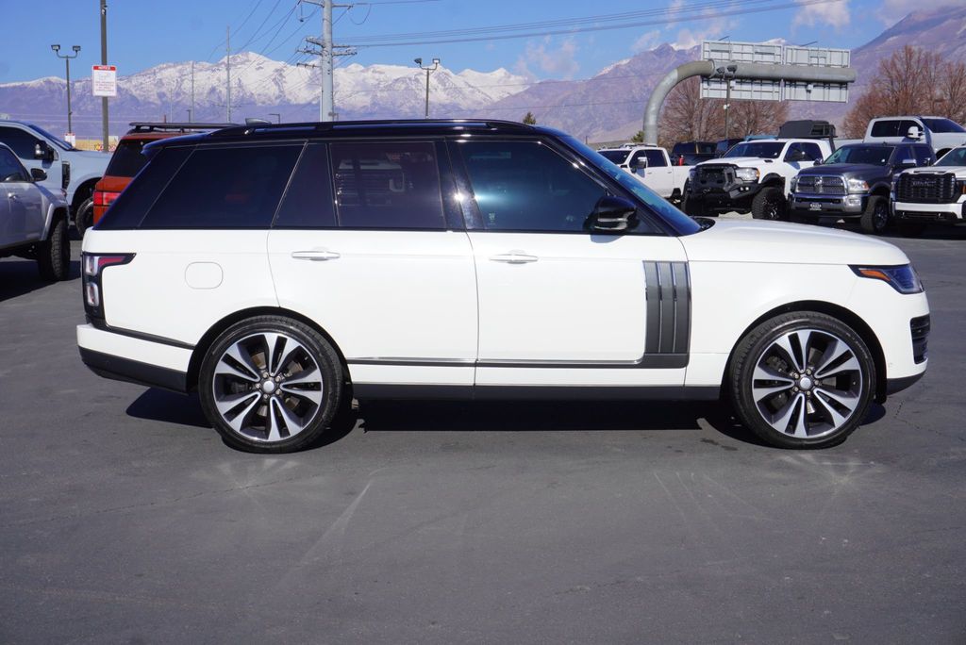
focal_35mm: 44
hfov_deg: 44.9
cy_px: 322
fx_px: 1168
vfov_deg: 30.9
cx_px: 483
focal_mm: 29
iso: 100
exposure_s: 1/250
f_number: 11
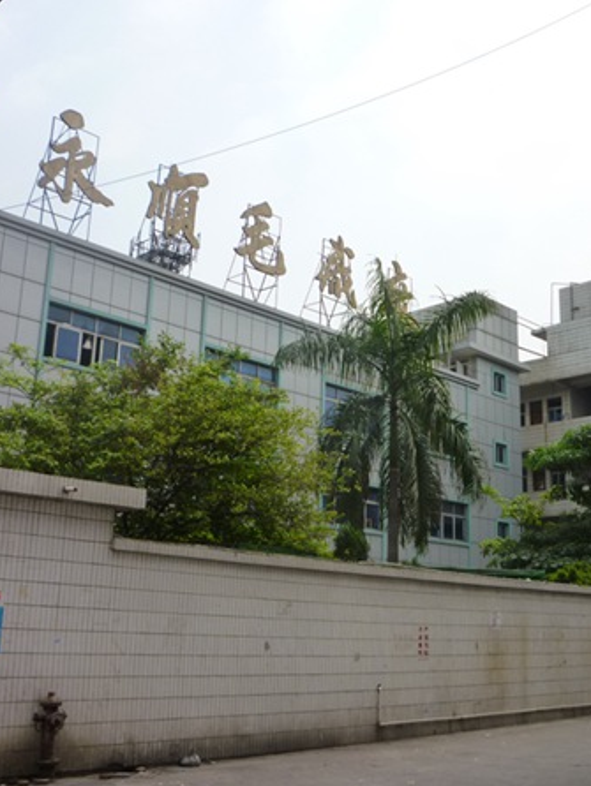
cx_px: 369
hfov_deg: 36.6
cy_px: 393
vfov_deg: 47.8
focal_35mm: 39
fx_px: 887
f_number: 4
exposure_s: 1/640
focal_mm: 5.2
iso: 125
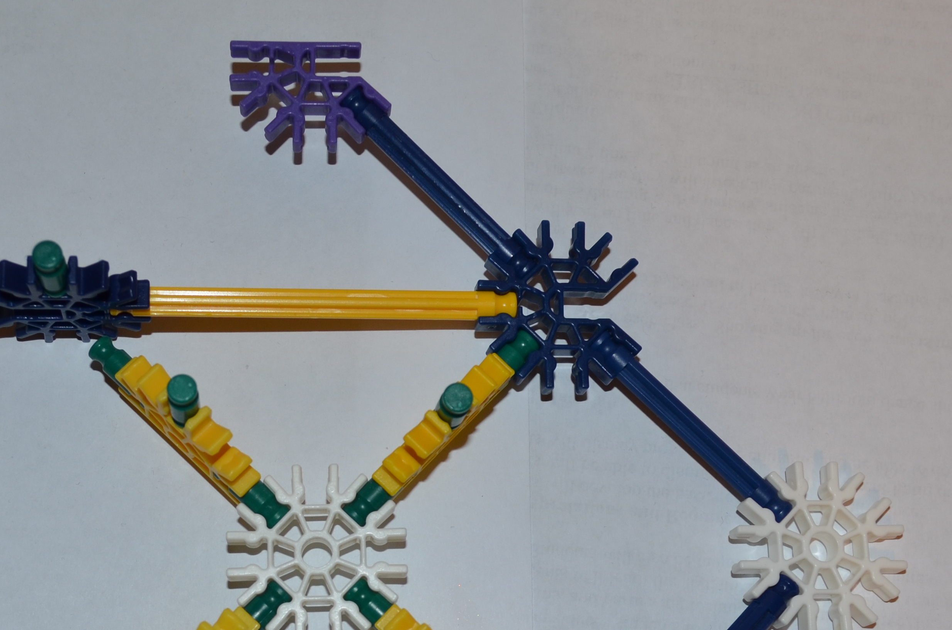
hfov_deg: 30.4
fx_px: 1742
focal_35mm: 66
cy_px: 530
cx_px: 352
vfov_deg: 20.2
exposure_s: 1/30
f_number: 5.6
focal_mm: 22
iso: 200
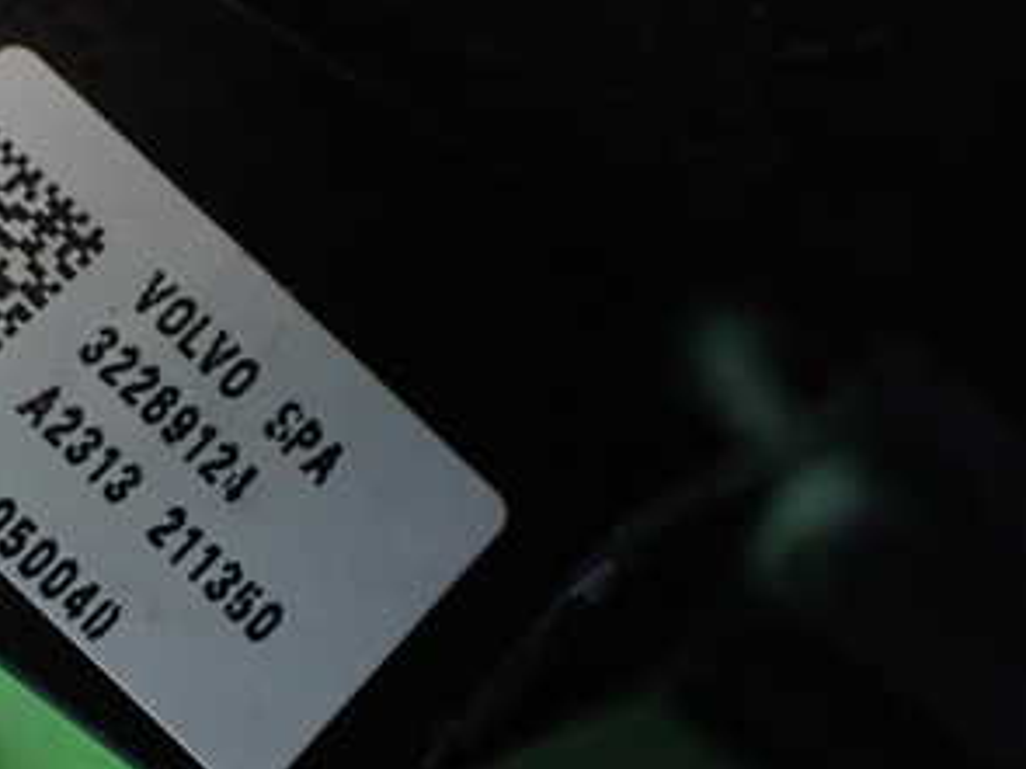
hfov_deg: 30.6
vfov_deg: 23.7
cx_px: 146
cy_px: 585
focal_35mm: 61
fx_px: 1807
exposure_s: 1/80
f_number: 2.3
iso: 800
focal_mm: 5.4
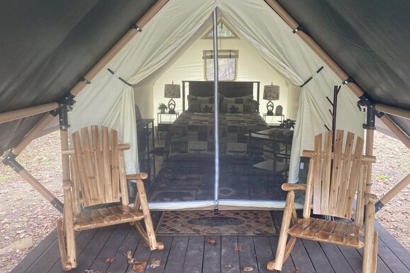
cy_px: 122
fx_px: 364
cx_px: 221
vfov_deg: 41.1
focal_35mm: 32
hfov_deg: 58.6
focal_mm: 3.99
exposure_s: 1/60
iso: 250
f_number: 1.8
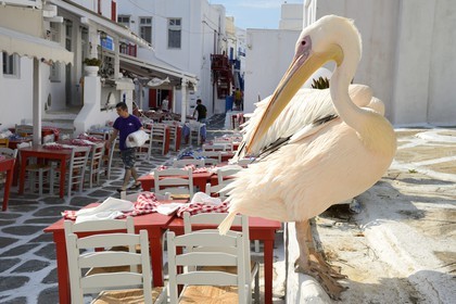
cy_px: 152
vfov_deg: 38.9
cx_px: 228
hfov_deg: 55.8
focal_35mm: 34
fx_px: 431
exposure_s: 1/400
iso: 200
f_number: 10
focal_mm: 34
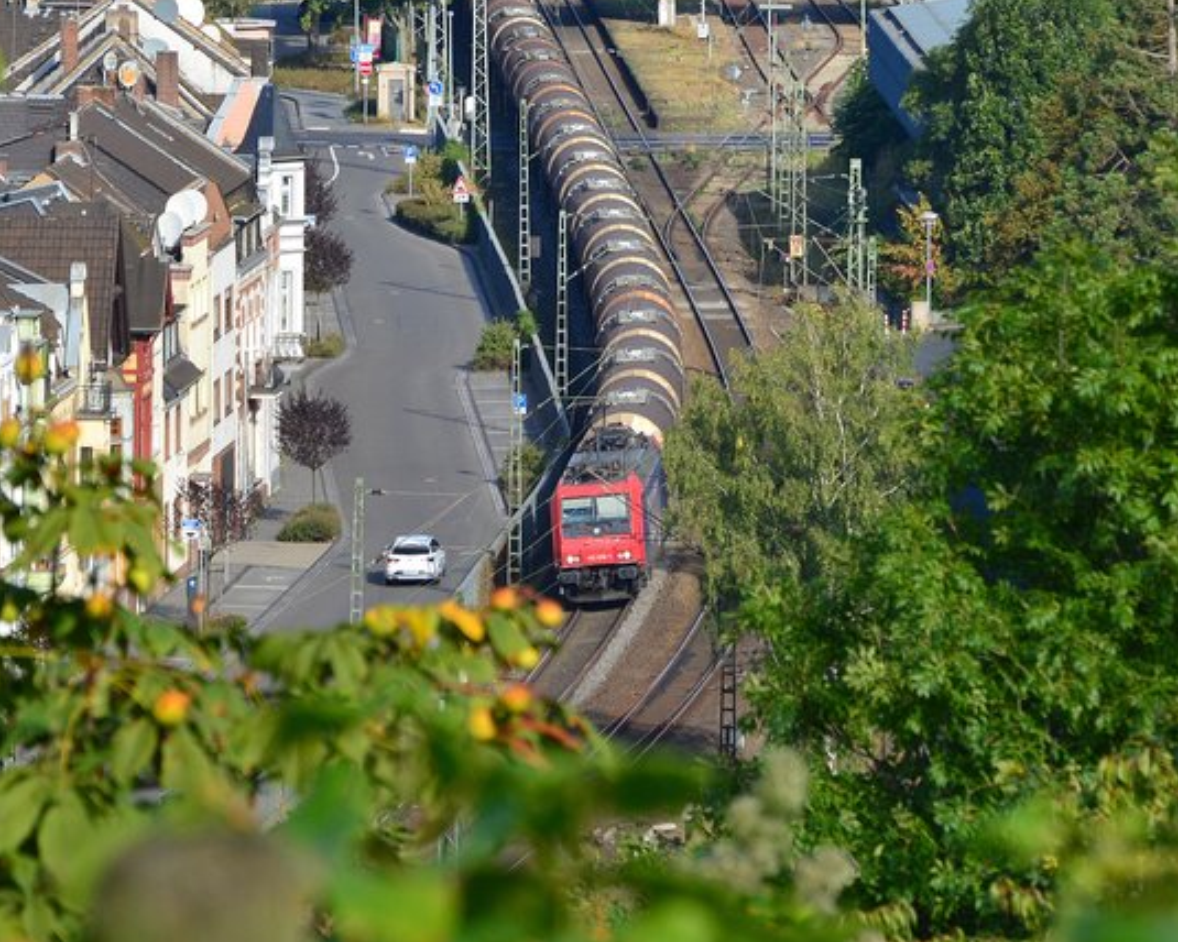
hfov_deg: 4.9
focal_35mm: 395
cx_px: 614
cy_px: 189
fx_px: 13773
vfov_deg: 3.9
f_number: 8
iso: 250
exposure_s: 1/640
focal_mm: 125
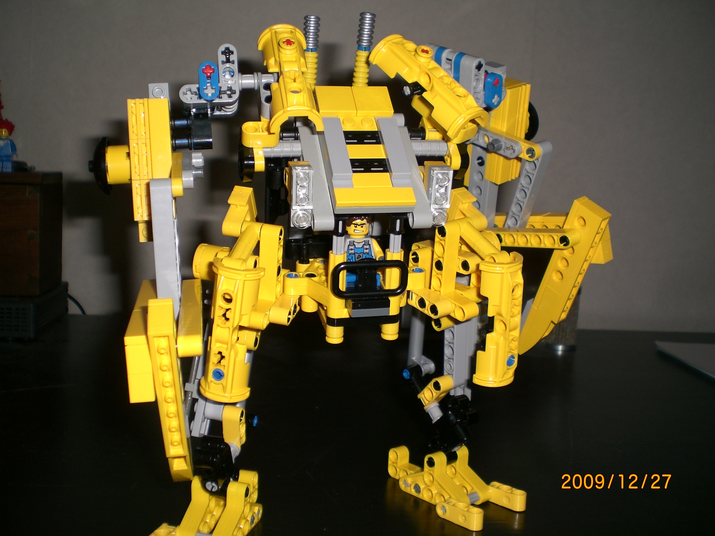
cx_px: 358
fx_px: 785
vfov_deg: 37.7
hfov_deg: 49.0
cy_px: 268
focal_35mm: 38
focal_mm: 6.3
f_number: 3.1
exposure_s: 1/60
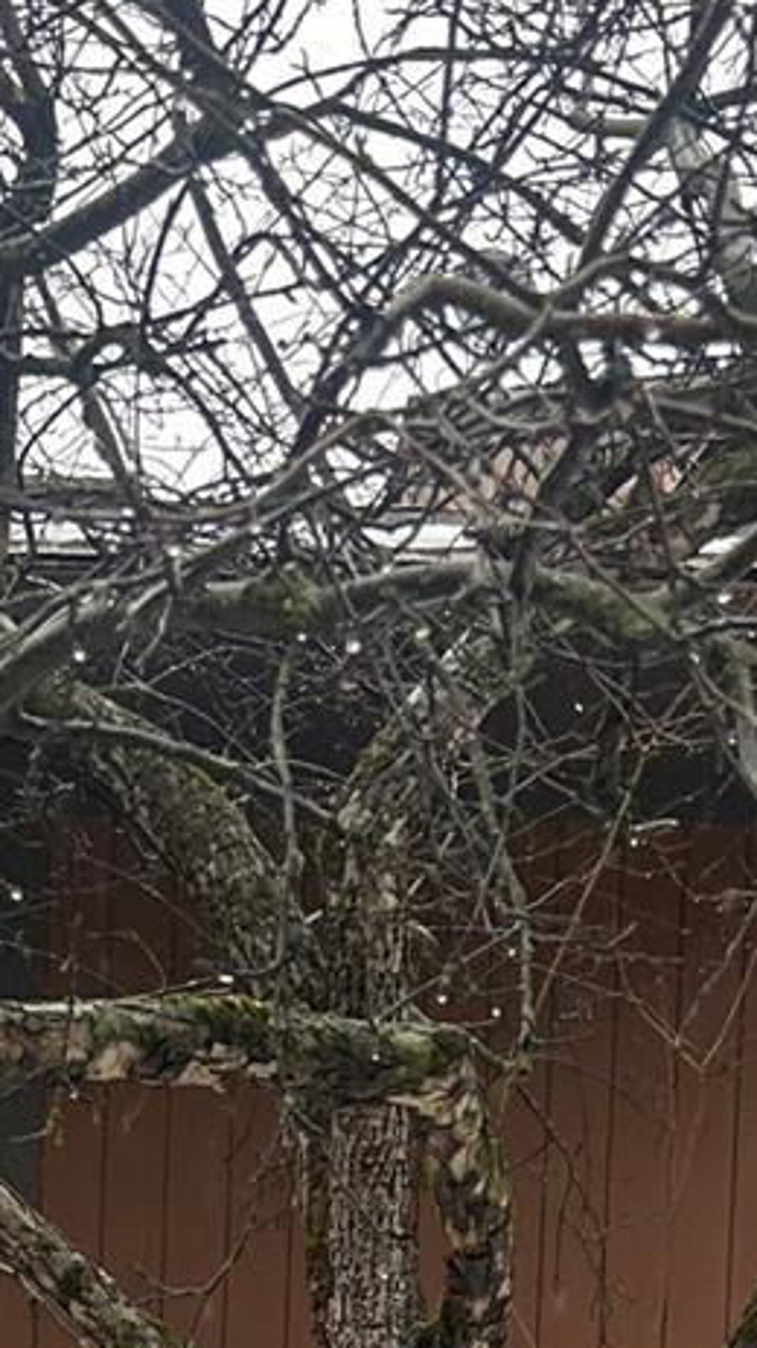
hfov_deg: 12.5
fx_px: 3359
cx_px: -163
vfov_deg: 19.6
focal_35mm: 94
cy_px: 2044
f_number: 1.5
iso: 40
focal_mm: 5.7
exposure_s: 1/200
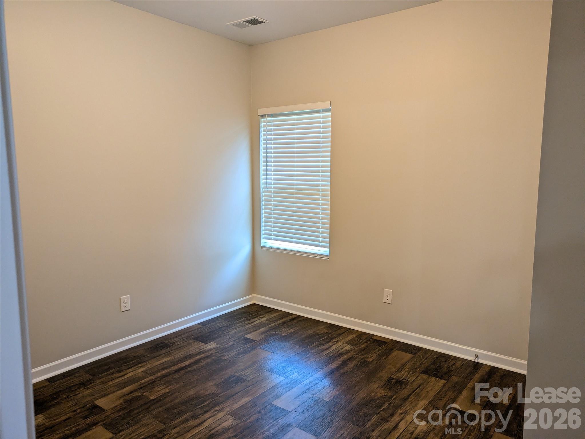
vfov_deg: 54.9
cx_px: 292
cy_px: 220
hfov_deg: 69.4
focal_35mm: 25
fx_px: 423
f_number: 1.89
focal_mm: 5.43
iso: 238
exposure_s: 1/60
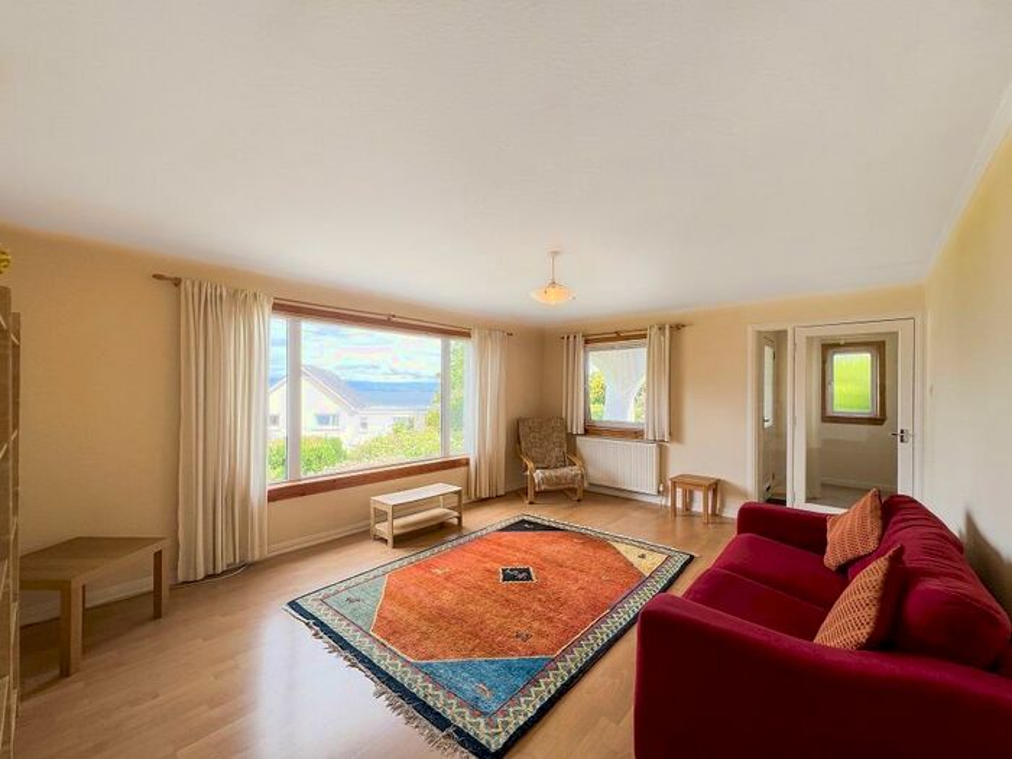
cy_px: 380
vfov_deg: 89.9
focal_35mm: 13
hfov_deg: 106.2
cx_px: 506
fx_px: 380
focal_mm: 1.57
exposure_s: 1/220
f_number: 1.8
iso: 32
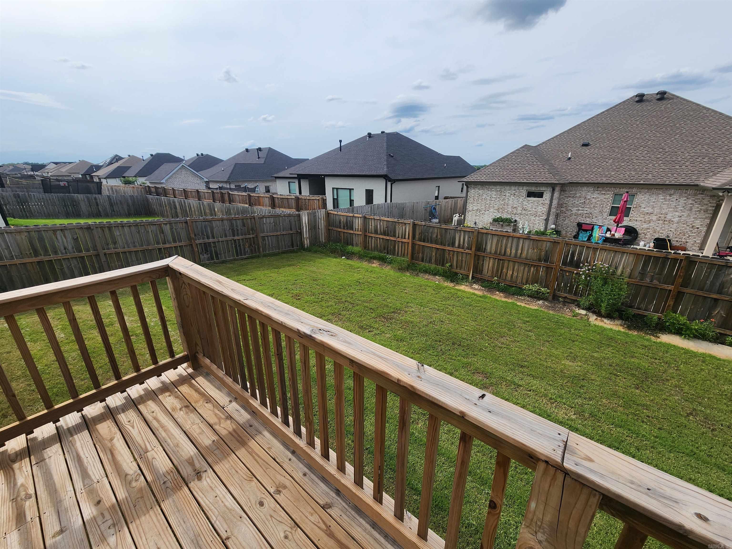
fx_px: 275
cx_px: 366
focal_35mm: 13
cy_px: 274
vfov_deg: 89.9
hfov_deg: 106.2
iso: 50
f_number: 2.2
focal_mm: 2.2
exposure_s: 1/1879
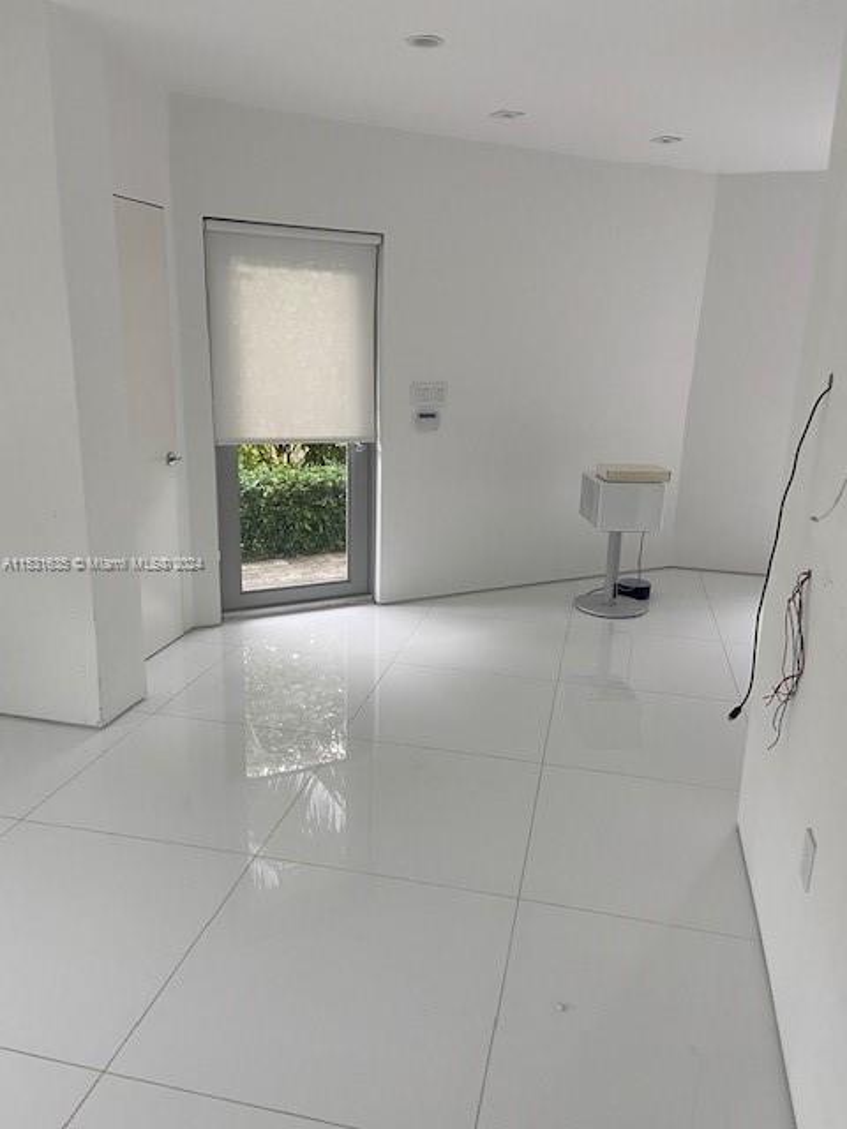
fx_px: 848
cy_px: 564
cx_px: 424
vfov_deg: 67.3
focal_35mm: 26
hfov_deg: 53.1
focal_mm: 4.25
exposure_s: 1/60
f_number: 1.8
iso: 100
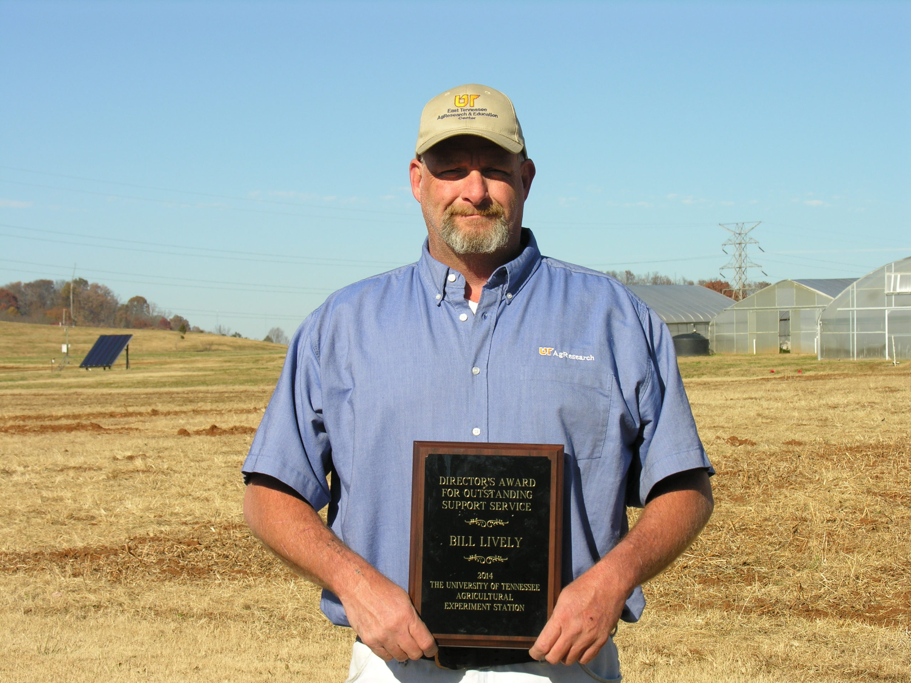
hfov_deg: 22.8
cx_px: 456
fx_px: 2263
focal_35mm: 86
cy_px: 342
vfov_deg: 17.2
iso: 50
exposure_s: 1/230
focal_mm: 21.8
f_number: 6.2
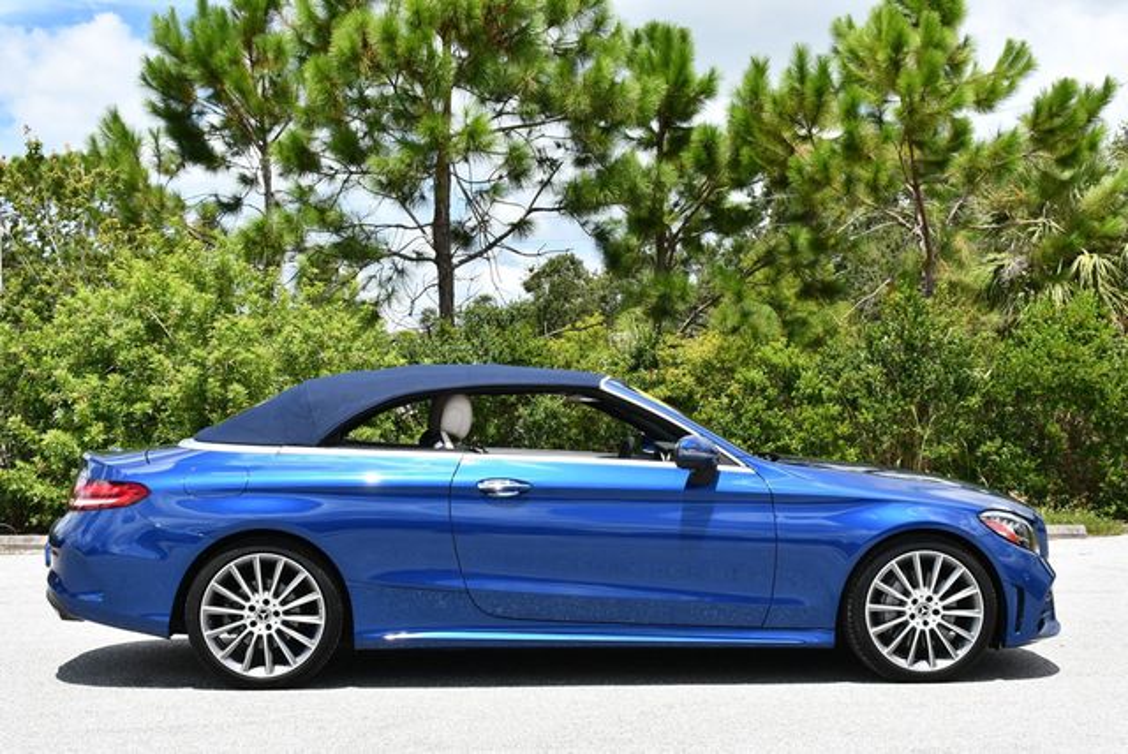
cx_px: 564
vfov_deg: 24.2
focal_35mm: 56
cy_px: 377
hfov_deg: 35.6
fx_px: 1756
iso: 100
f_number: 8
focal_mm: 28
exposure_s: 1/250
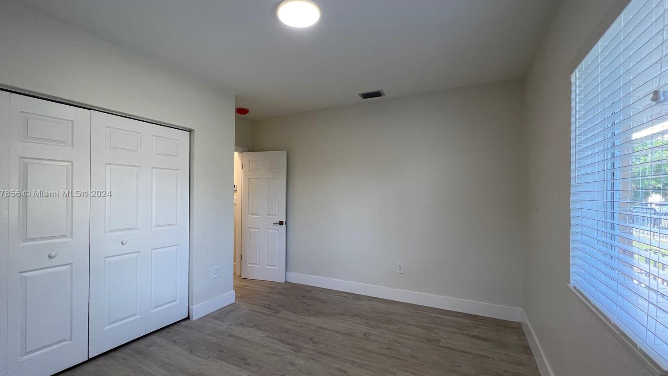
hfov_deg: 103.0
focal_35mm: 15
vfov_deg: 70.5
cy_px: 194
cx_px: 324
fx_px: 266
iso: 100
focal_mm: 1.57
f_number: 1.8
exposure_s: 1/120
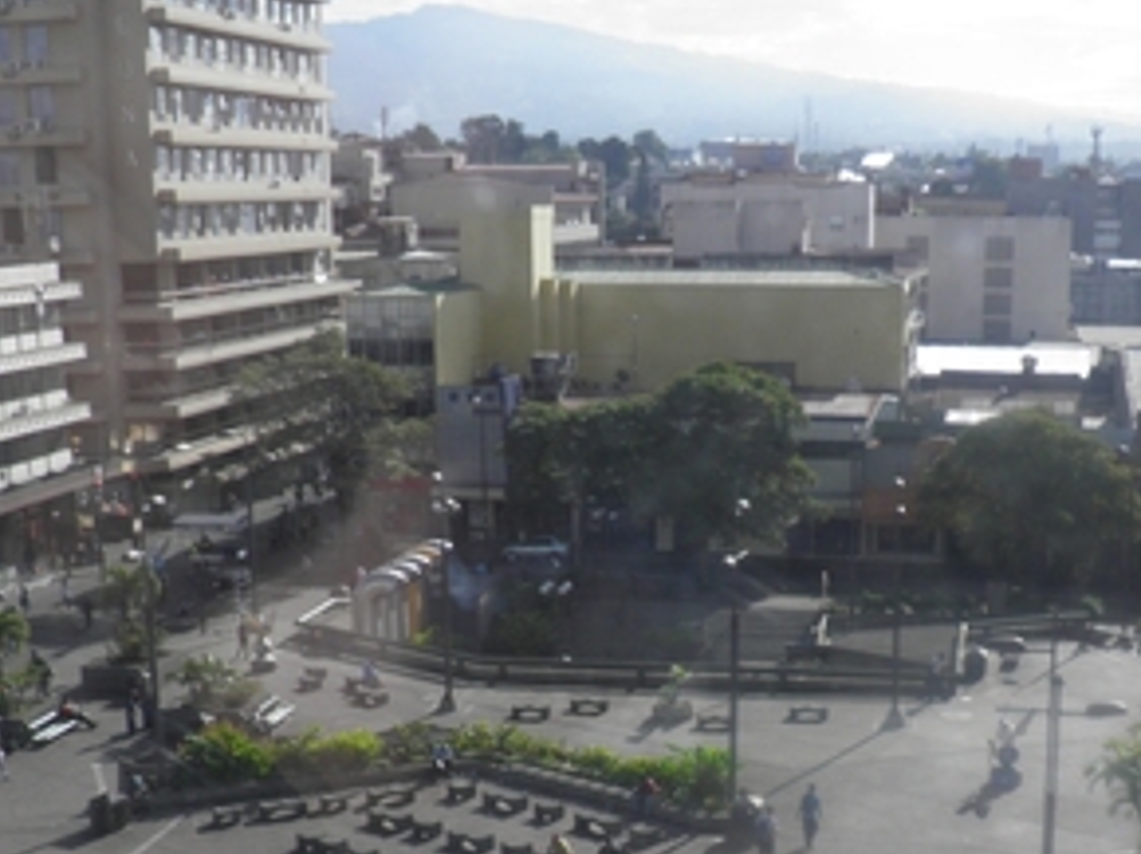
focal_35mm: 58
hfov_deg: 33.2
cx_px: 685
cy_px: 791
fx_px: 1910
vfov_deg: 24.4
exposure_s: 1/320
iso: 50
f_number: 5.7
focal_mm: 4.9
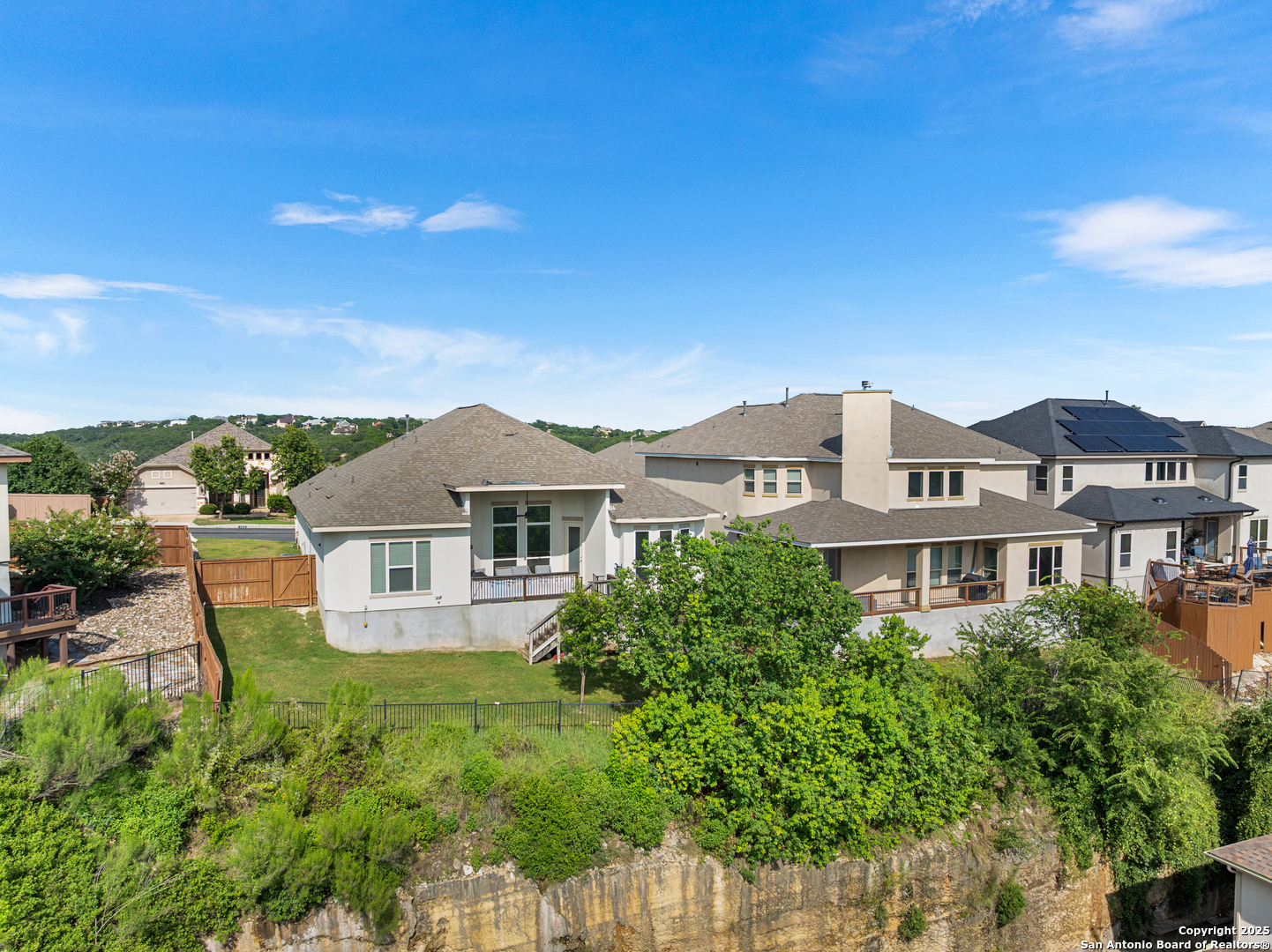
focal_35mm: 24
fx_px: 881
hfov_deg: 71.6
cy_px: 476
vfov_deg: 56.8
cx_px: 636
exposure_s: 1/800
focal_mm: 12.29
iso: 100
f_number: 2.8
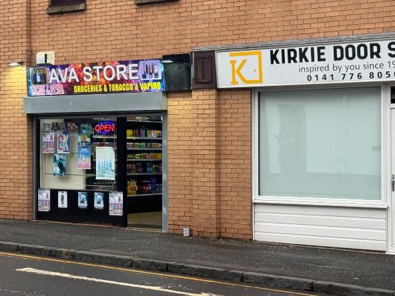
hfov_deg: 23.4
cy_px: 125
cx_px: 110
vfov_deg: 17.8
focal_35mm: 83
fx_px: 947
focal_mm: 6.76
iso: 64
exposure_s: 1/323
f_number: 1.78
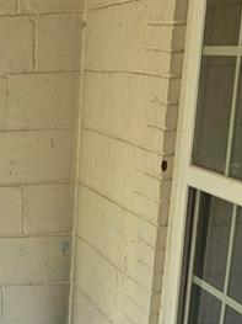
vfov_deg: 15.9
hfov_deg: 13.6
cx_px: -66
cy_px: 581
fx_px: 980
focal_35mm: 105
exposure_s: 1/180
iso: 32
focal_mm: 6.3
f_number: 1.7
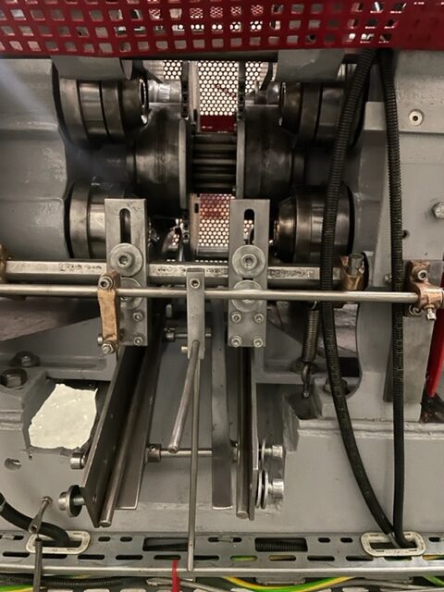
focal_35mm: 26
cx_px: 222
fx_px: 445
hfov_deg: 53.1
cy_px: 296
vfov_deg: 67.3
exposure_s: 1/13
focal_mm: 4.2
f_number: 1.6
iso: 500
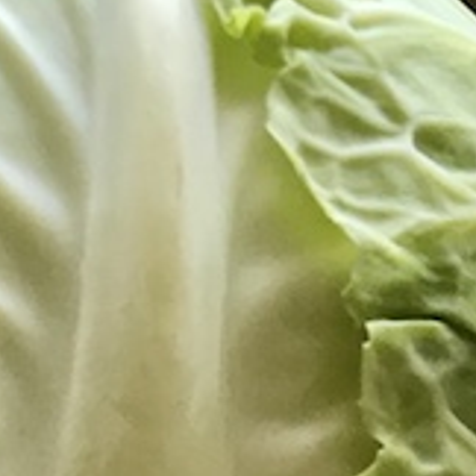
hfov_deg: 14.3
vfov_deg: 11.8
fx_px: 1898
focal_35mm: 122
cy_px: 1125
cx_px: 323
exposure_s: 1/30
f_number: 1.8
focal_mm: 3.99
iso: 32
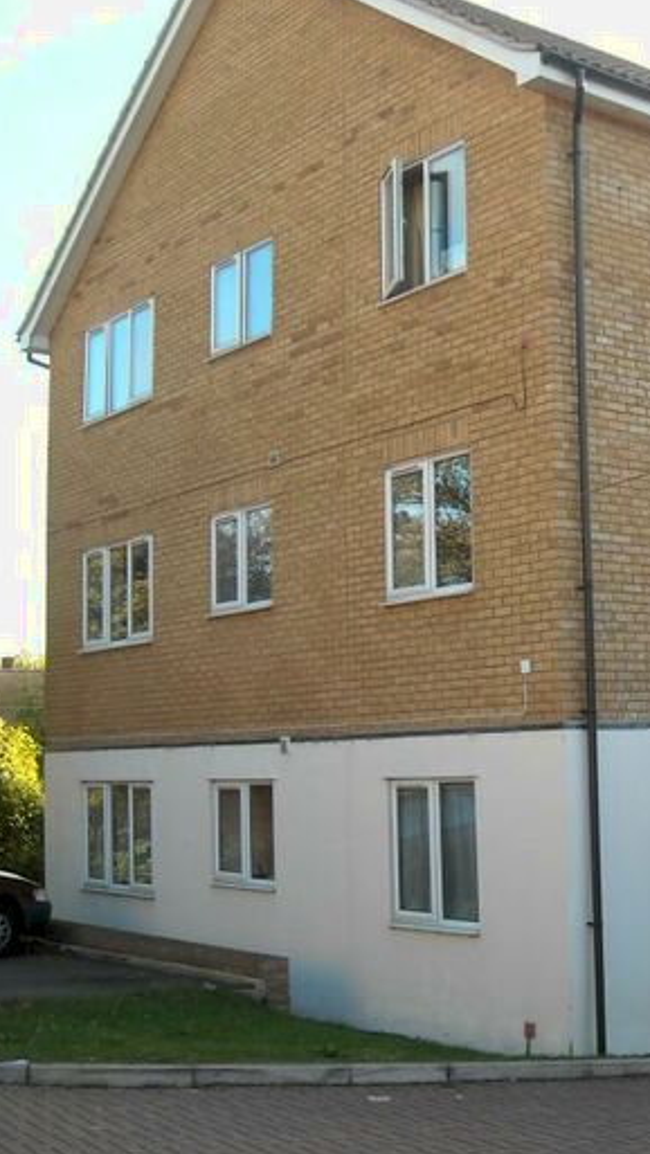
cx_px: 589
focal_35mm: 52
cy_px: 579
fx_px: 1591
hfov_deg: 22.5
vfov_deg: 39.9
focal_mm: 5.7
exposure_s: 1/209
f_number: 2.8
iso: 64
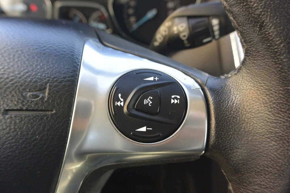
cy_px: 96
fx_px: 218
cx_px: 145
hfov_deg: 67.4
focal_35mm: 27
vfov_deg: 47.9
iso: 250
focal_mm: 10
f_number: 3.5
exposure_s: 1/125
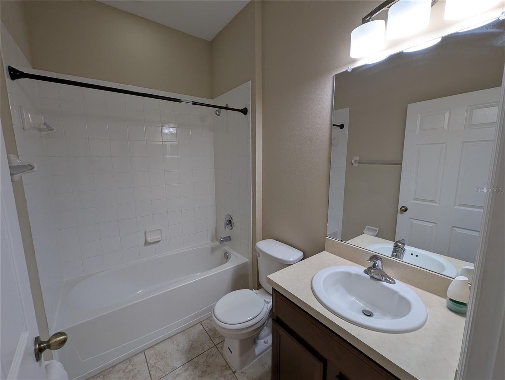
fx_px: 190
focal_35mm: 13
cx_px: 252
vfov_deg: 90.1
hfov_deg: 106.1
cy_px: 190
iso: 80
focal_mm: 1.95
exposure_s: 1/120
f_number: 2.2
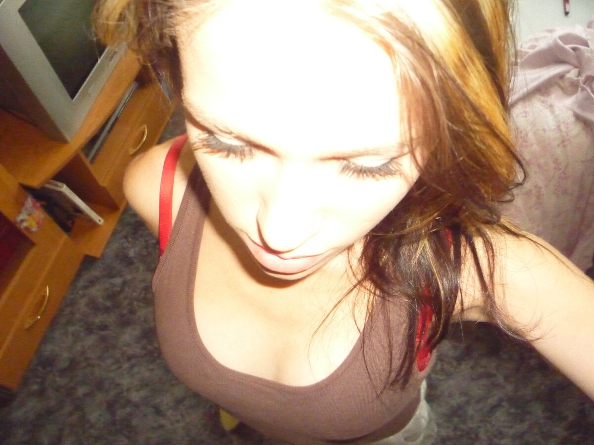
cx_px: 297
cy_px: 222
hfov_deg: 60.0
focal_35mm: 30
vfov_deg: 46.8
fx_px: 515
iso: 1600
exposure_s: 1/30
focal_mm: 5.2
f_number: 3.3
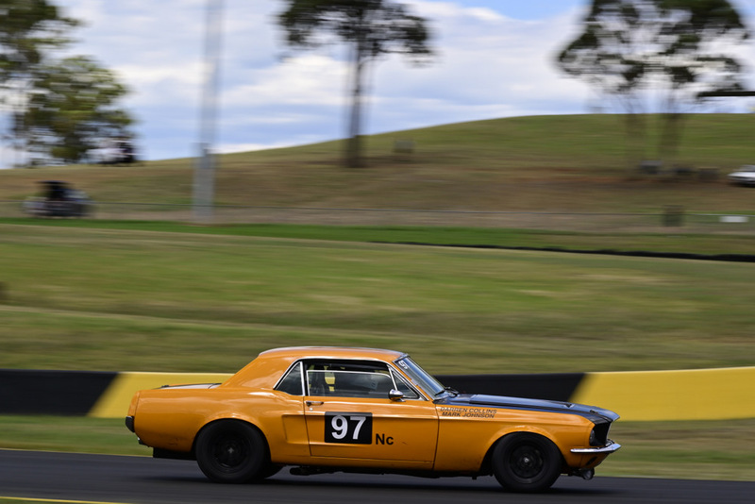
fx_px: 2517
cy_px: 252
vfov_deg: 11.4
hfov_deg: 17.1
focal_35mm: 120
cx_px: 378
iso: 125
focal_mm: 80
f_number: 16
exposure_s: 1/100
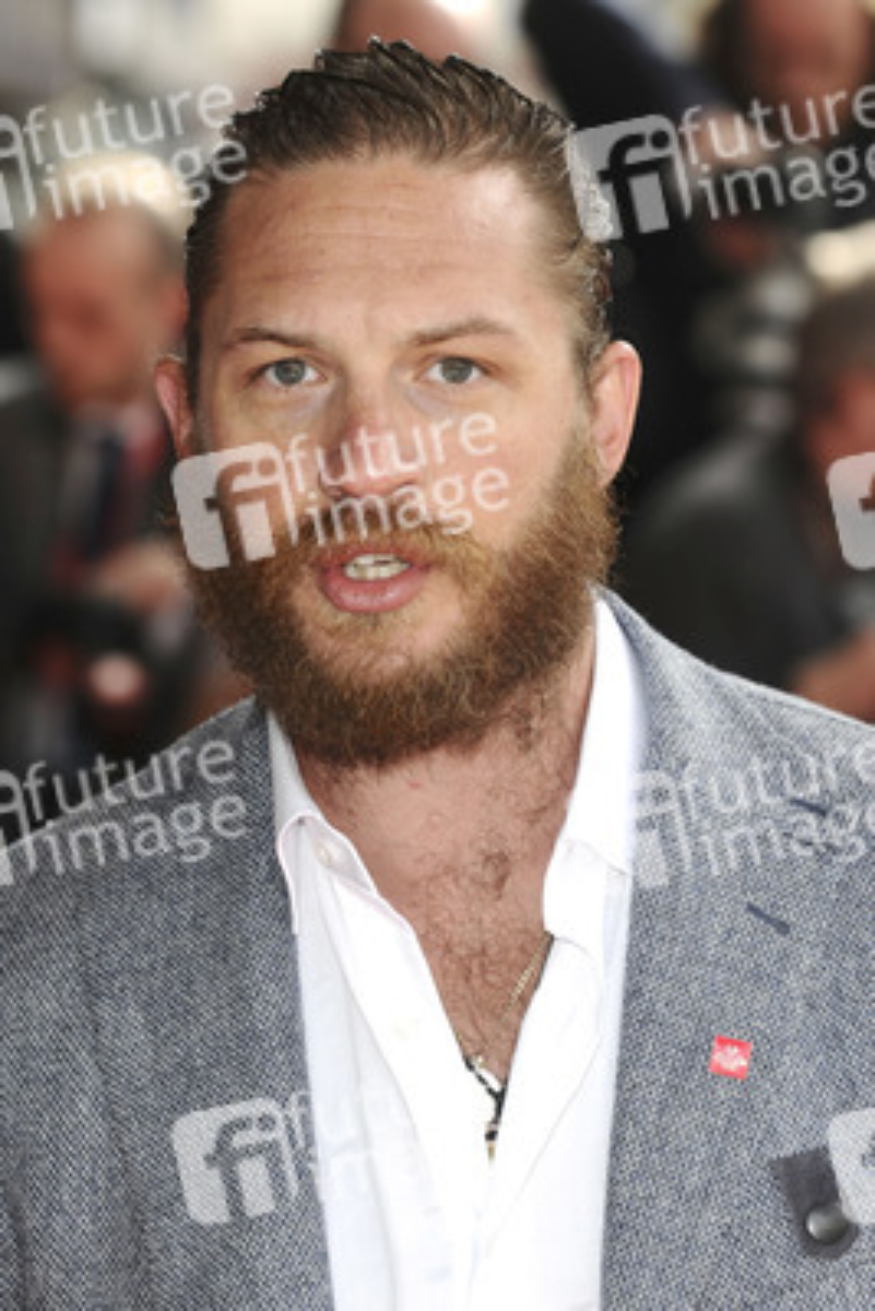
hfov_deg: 9.2
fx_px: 5464
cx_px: 438
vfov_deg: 13.7
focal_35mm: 150
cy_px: 656
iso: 200
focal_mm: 100
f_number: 4.5
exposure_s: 1/250
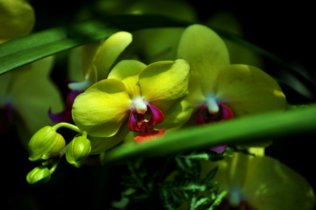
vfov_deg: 5.5
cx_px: 158
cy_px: 105
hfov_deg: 8.3
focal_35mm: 248
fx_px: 2170
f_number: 5.6
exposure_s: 1/1250
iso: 200
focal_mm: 165
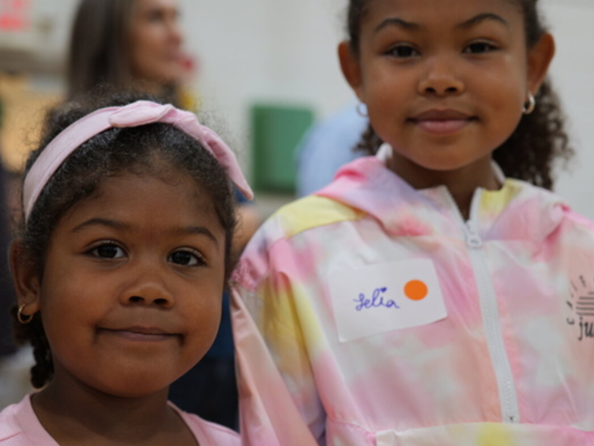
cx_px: 286
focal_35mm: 55
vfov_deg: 26.6
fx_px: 944
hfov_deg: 34.9
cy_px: 225
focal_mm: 50
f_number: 3.2
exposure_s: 1/80
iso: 800
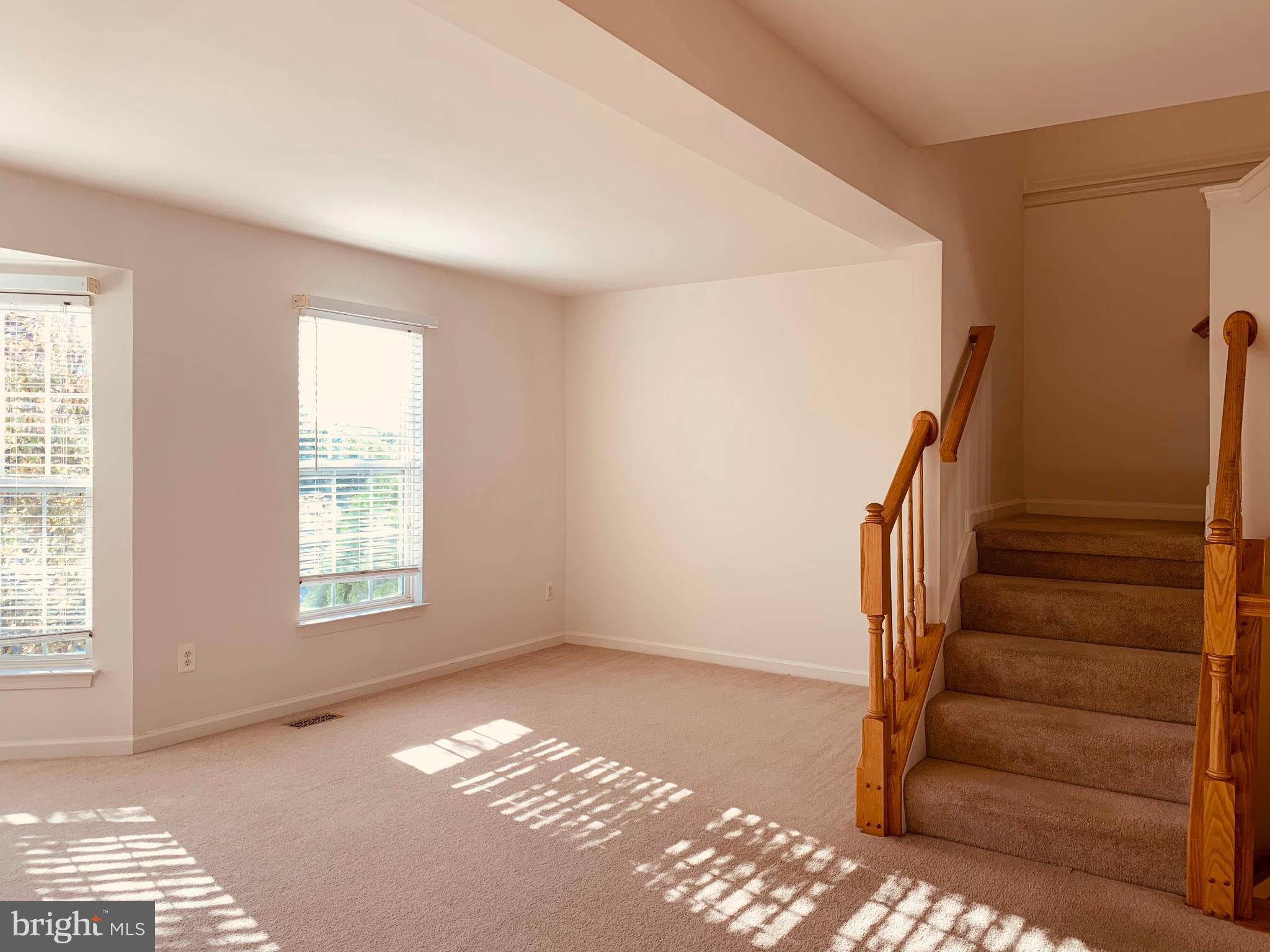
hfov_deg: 67.3
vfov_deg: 53.1
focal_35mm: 26
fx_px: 954
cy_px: 476
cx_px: 635
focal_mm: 4.25
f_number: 1.8
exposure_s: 1/120
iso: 25
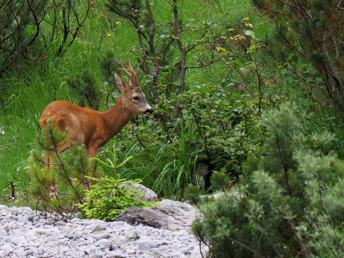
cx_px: 172
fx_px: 7951
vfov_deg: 1.9
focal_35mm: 800
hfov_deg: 2.5
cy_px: 129
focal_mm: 400
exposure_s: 1/200
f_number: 6.3
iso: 320
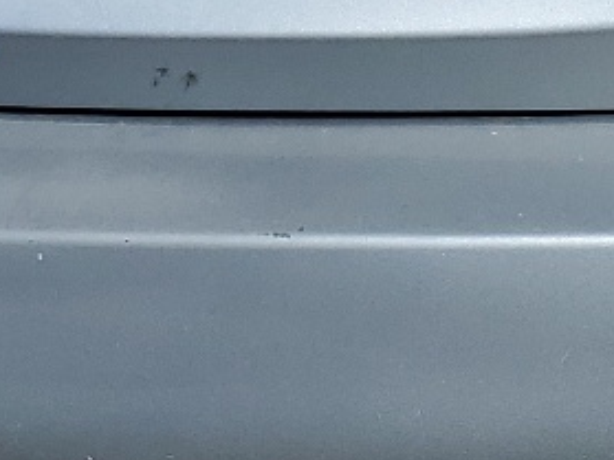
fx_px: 2642
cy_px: -339
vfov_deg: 9.5
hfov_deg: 13.2
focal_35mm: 149
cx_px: 231
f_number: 1.5
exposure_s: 1/5000
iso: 50
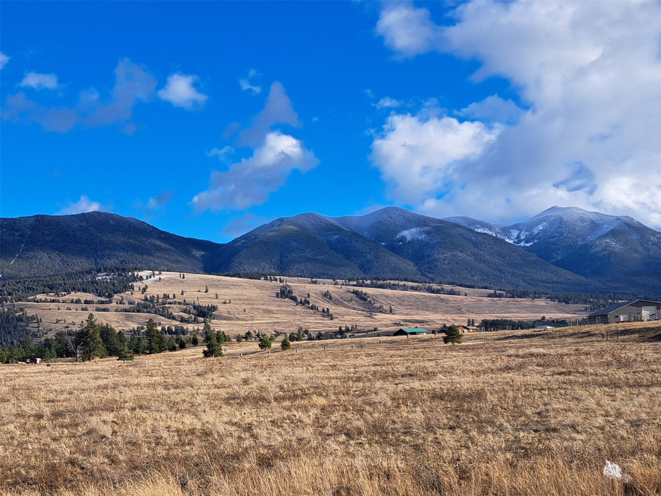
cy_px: 248
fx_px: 458
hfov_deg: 71.6
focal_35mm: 24
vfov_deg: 56.8
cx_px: 330
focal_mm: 5.23
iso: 50
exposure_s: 1/833
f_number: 1.8
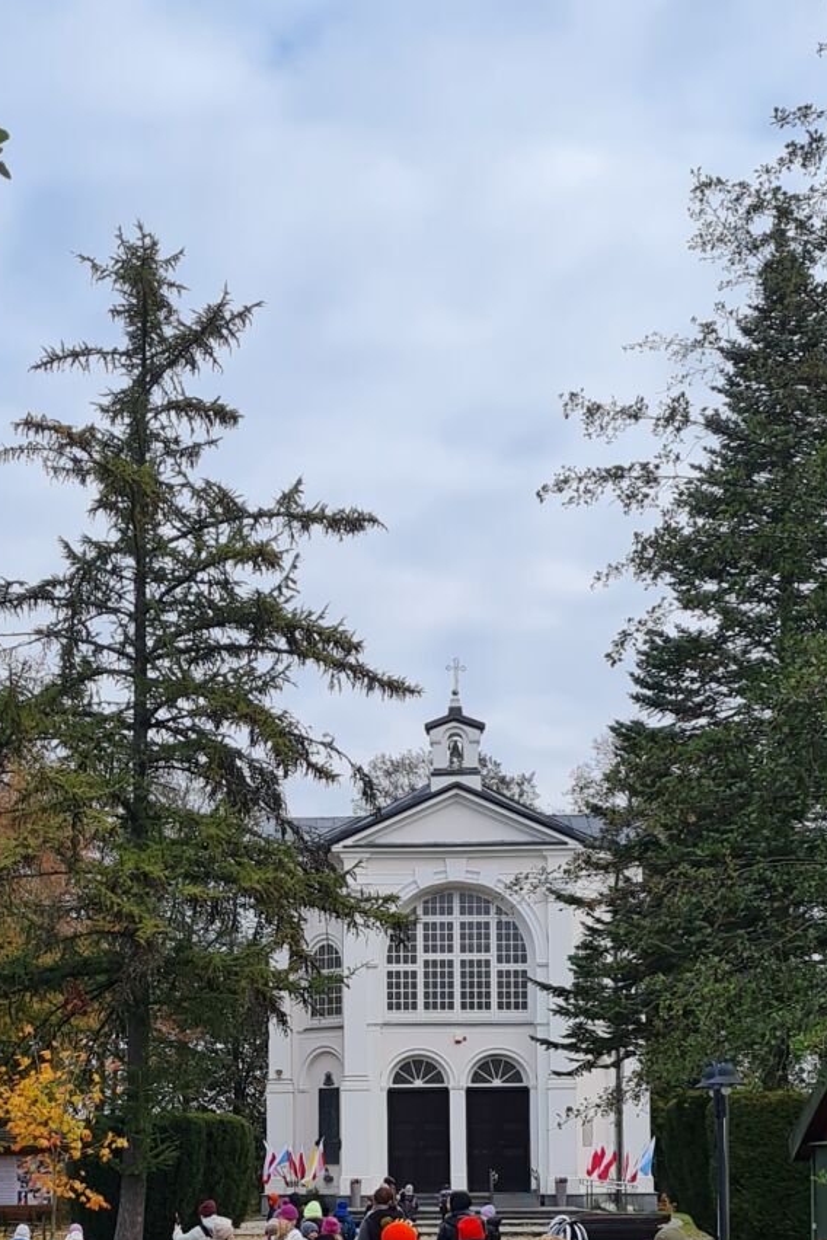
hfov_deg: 20.9
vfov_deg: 30.3
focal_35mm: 65
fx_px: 2240
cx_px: 282
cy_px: 978
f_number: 1.8
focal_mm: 5.4
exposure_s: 1/1096
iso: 50
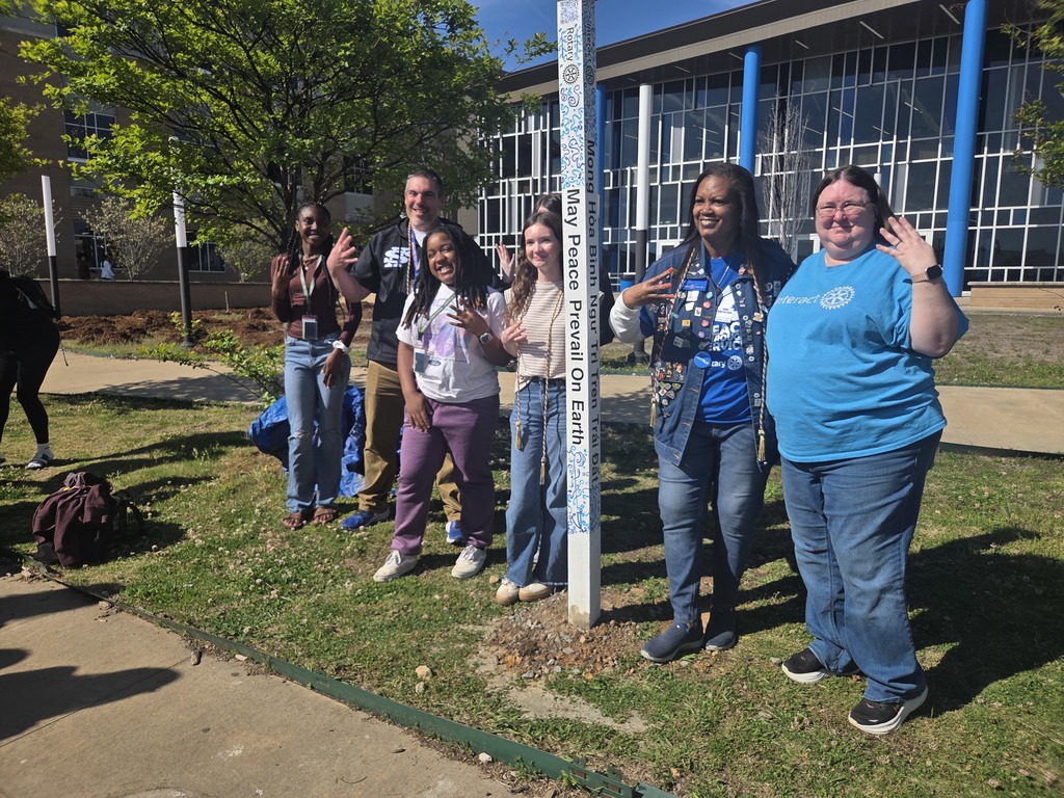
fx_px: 707
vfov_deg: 58.9
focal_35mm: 23
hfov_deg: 73.9
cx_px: 532
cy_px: 399
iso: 80
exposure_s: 1/7328
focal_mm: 5.4
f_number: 1.8
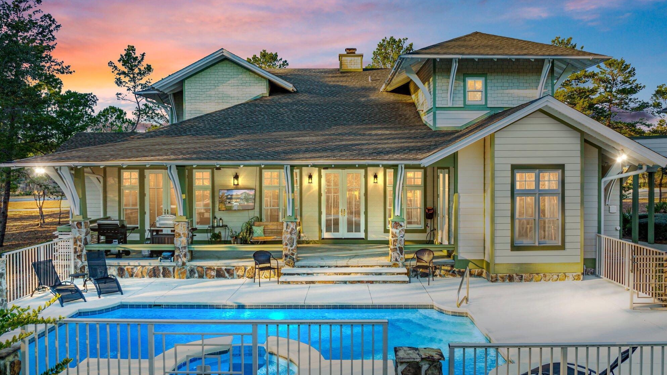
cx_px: 344
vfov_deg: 42.9
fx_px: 478
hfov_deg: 69.8
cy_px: 170
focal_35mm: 27
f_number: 4
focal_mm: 12.29
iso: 100
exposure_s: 1/160
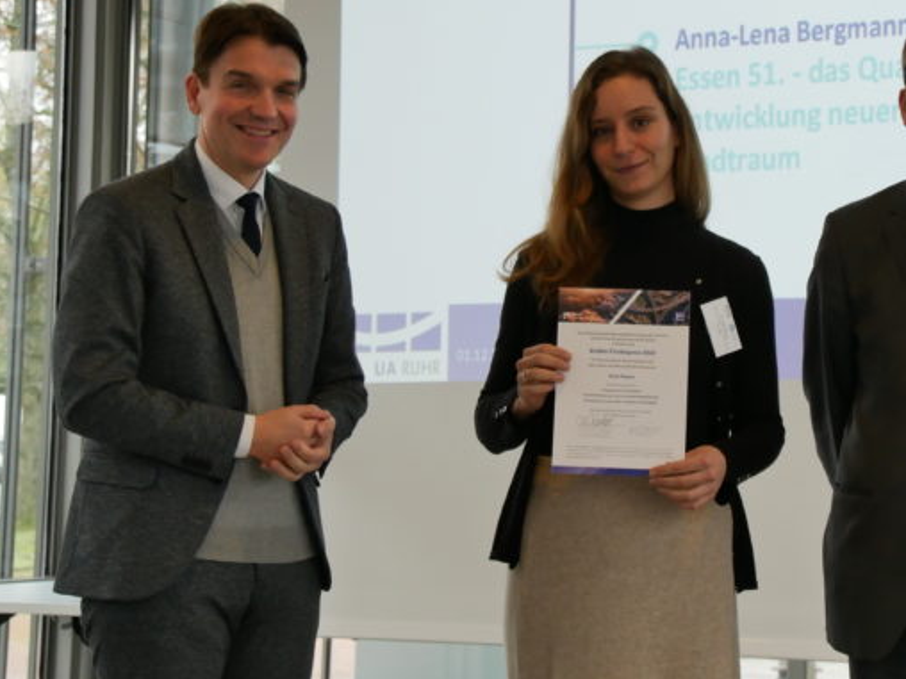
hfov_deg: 17.0
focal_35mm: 115
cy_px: 240
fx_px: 3010
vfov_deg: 12.9
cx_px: 649
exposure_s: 1/100
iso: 640
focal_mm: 38
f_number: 4.8
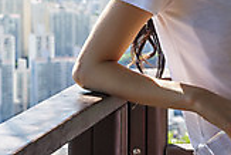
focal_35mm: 191
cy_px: -26
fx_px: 1227
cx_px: 43
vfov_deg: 7.2
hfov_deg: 10.7
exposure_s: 1/400
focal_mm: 52
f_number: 8
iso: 250
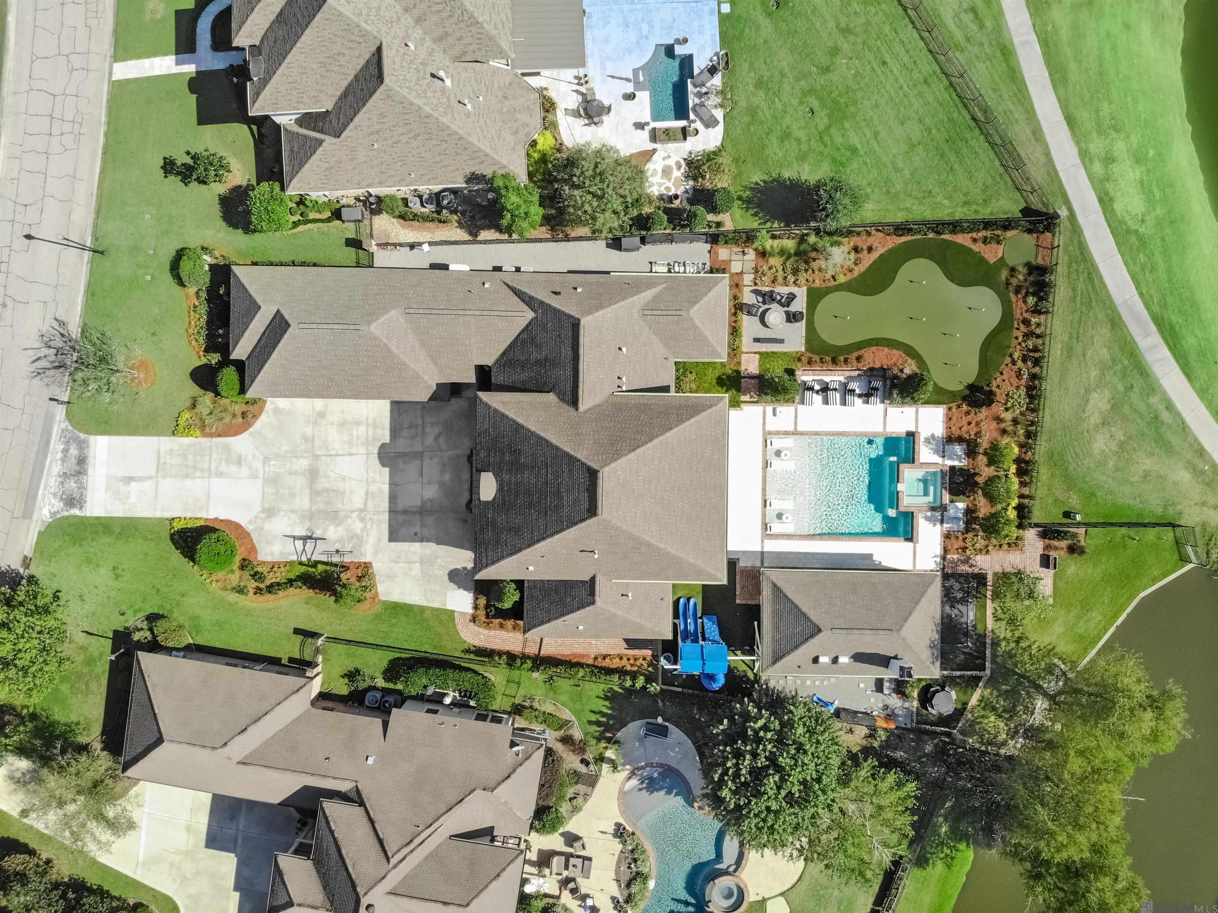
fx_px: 844
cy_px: 456
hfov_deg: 71.6
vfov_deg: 56.8
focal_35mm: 24
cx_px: 609
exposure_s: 1/680
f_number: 2.8
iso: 100
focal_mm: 4.5
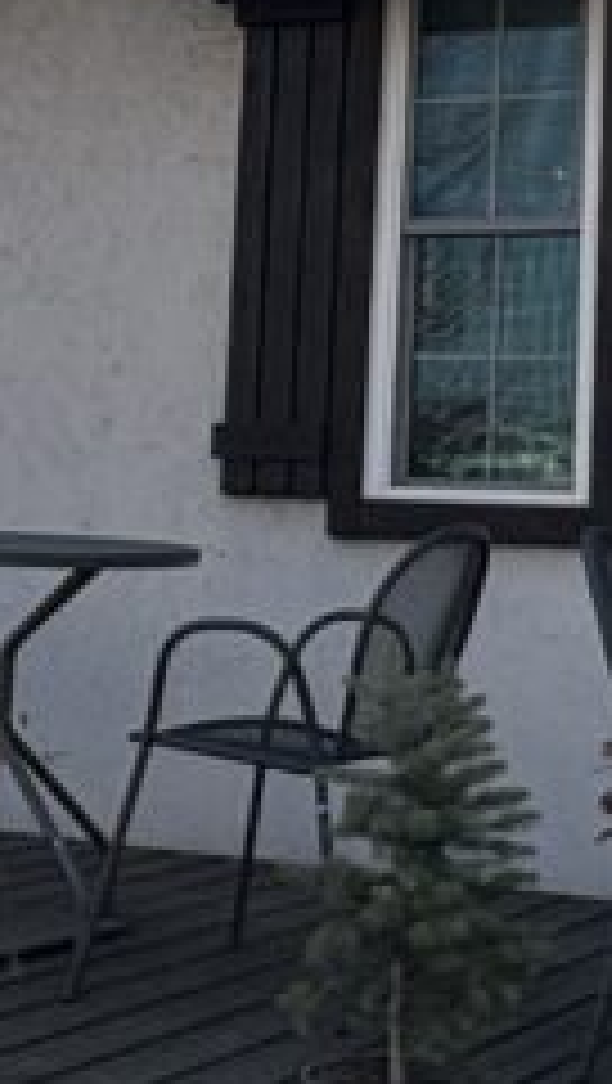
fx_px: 2331
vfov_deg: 25.6
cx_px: 486
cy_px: 166
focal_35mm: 81
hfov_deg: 14.9
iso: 64
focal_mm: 2.22
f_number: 2.2
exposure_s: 1/2494
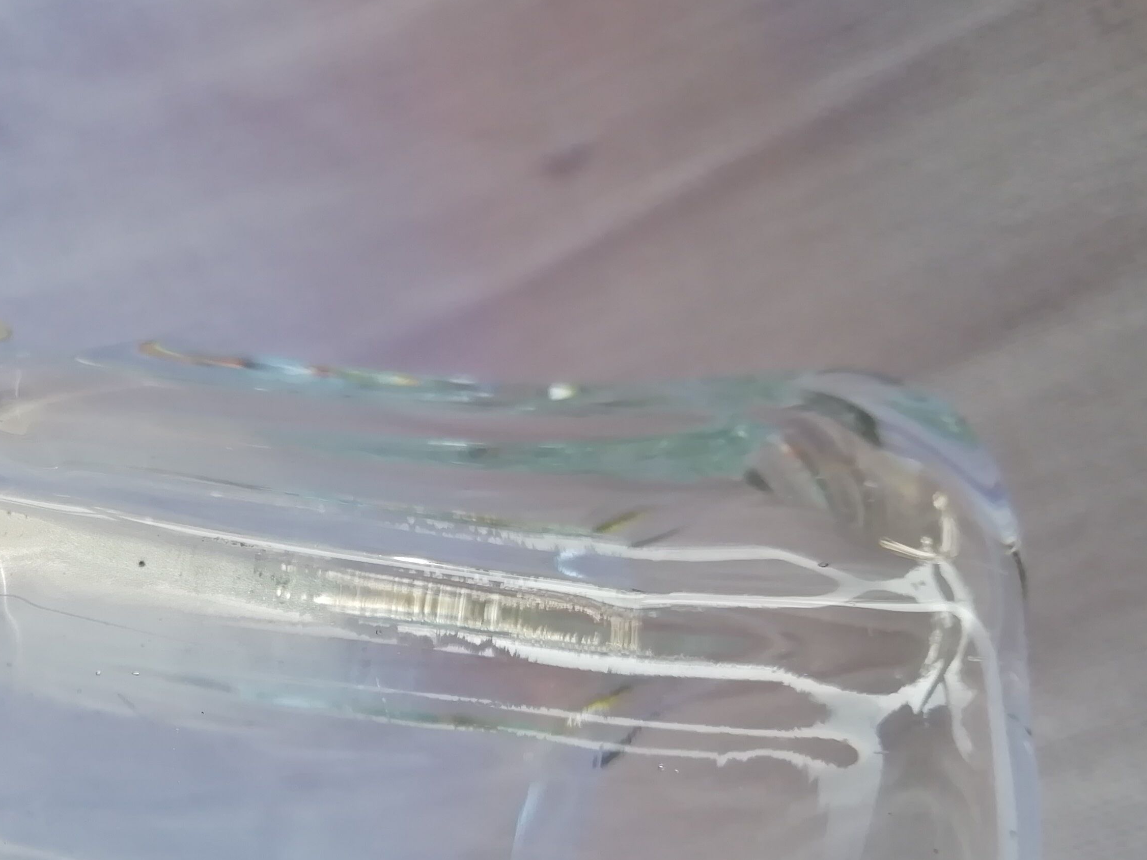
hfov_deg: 38.0
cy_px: 708
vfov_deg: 29.5
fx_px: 1591
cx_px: 206
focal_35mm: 48
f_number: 2.2
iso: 50
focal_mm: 3.21
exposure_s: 1/130
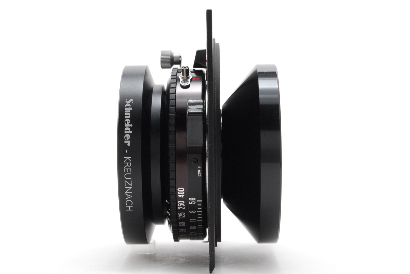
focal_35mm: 84
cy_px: 138
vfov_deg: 16.4
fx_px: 951
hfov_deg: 24.3
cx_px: 207
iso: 400
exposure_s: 1/100
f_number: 16
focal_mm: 55
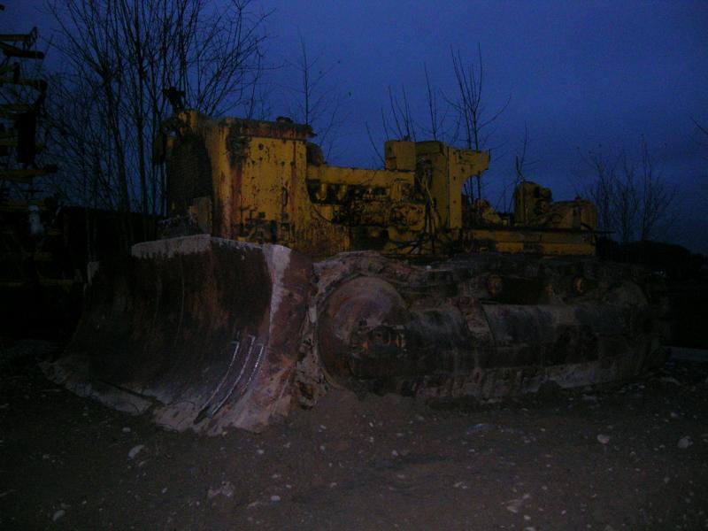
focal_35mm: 35
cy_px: 266
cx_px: 354
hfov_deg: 52.6
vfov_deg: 40.7
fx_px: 716
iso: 200
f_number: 2.8
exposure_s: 1/60.1
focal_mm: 5.4
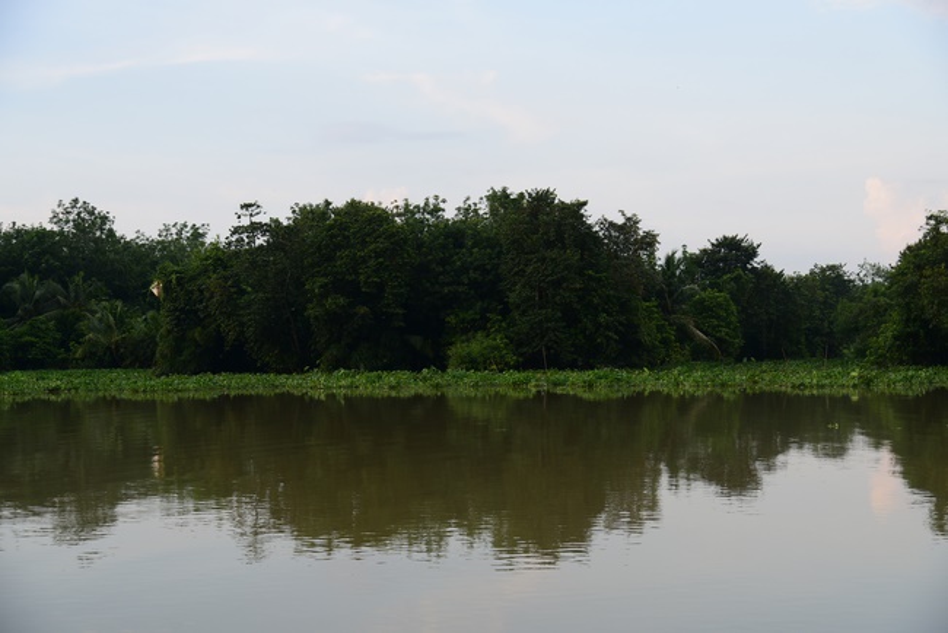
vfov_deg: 28.1
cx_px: 474
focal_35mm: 48
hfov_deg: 41.1
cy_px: 316
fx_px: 1264
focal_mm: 48
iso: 320
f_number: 4
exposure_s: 1/320
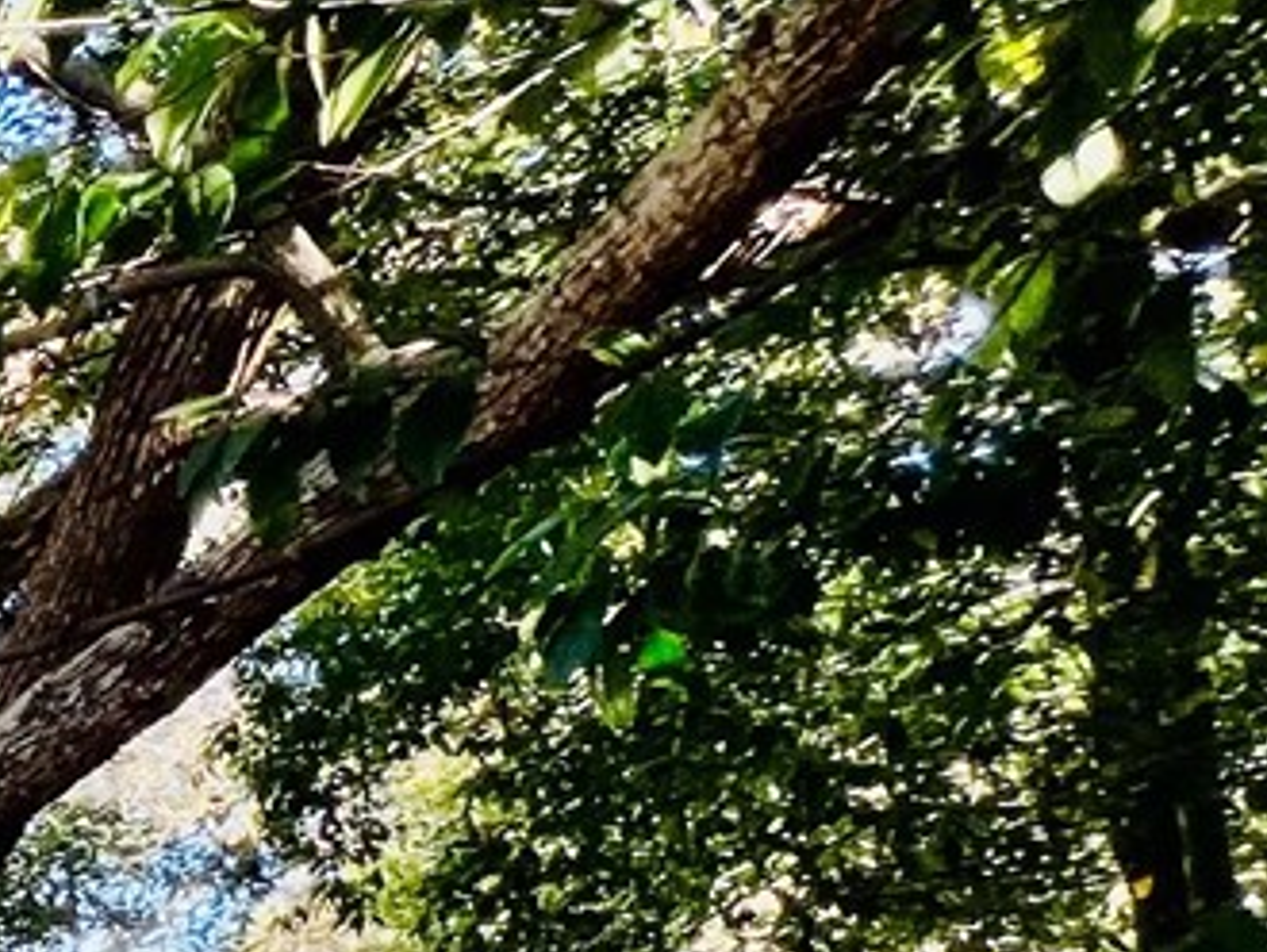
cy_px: 1562
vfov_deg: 19.3
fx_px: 2308
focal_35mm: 63
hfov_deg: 15.3
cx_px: -1766
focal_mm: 1.57
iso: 50
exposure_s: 1/99
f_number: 1.8
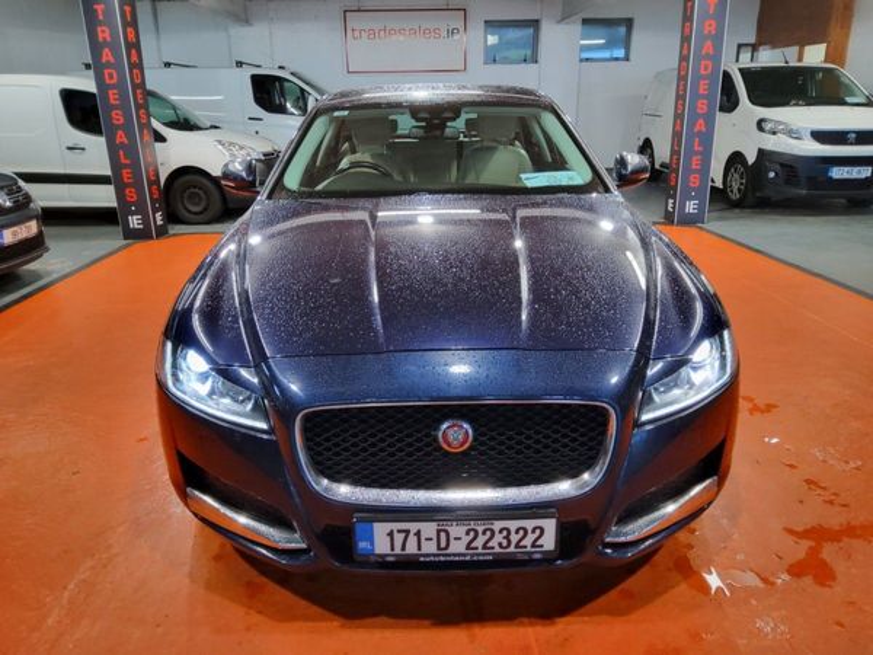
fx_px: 656
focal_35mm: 26
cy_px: 328
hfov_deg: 67.3
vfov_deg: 53.1
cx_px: 436
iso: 320
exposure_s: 1/50
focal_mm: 3.08
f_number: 2
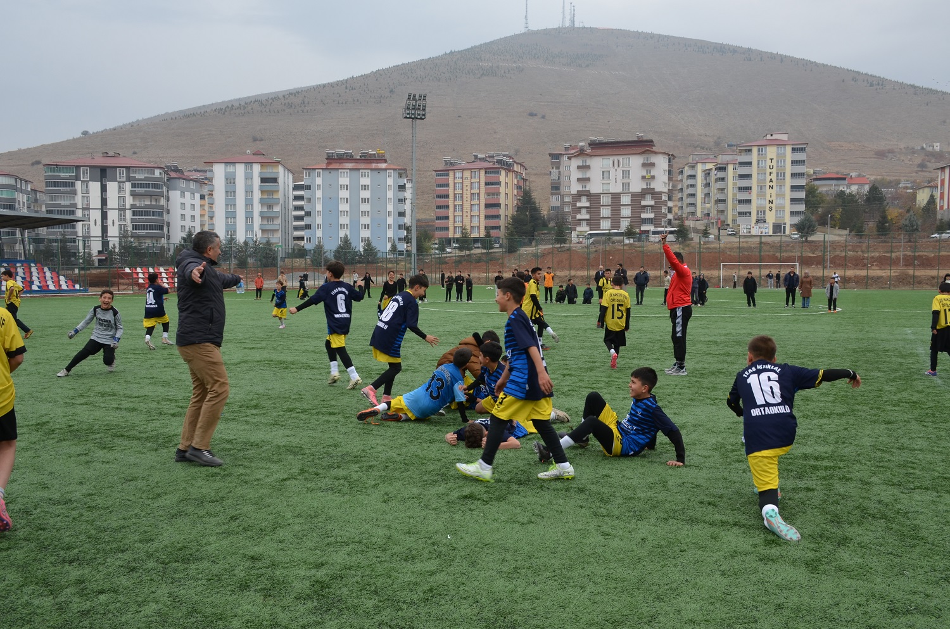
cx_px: 475
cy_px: 314
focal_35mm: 33
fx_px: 869
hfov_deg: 57.3
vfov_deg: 39.8
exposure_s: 1/200
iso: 200
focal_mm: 22
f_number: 7.1
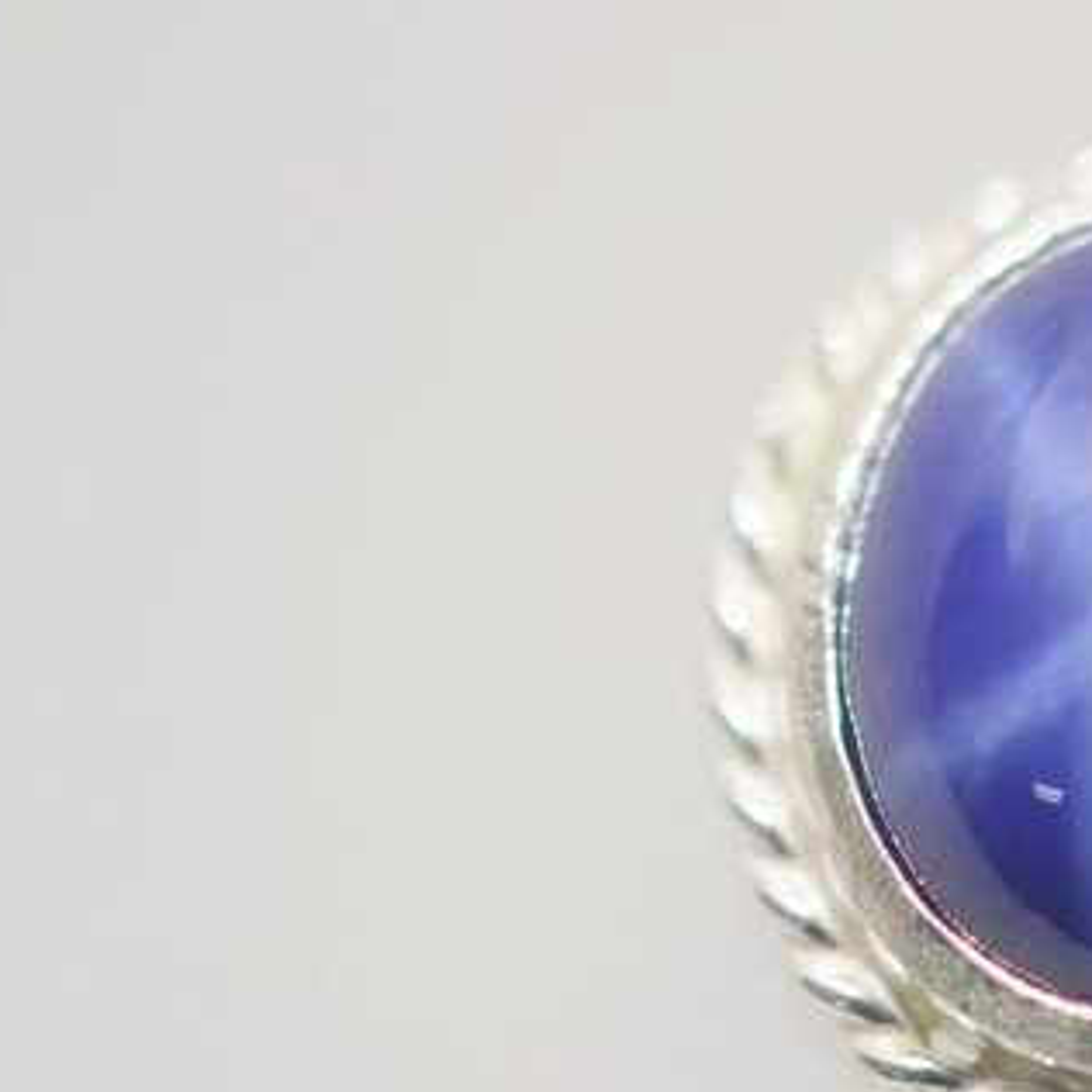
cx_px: 1171
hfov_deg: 5.3
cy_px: 384
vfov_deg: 5.3
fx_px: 11753
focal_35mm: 329
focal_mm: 85
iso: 100
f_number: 4
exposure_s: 1/125
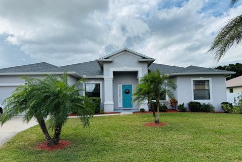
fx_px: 175
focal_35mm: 26
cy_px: 85
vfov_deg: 49.5
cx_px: 122
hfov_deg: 69.4
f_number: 1.78
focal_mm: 6.76
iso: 80
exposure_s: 1/5714
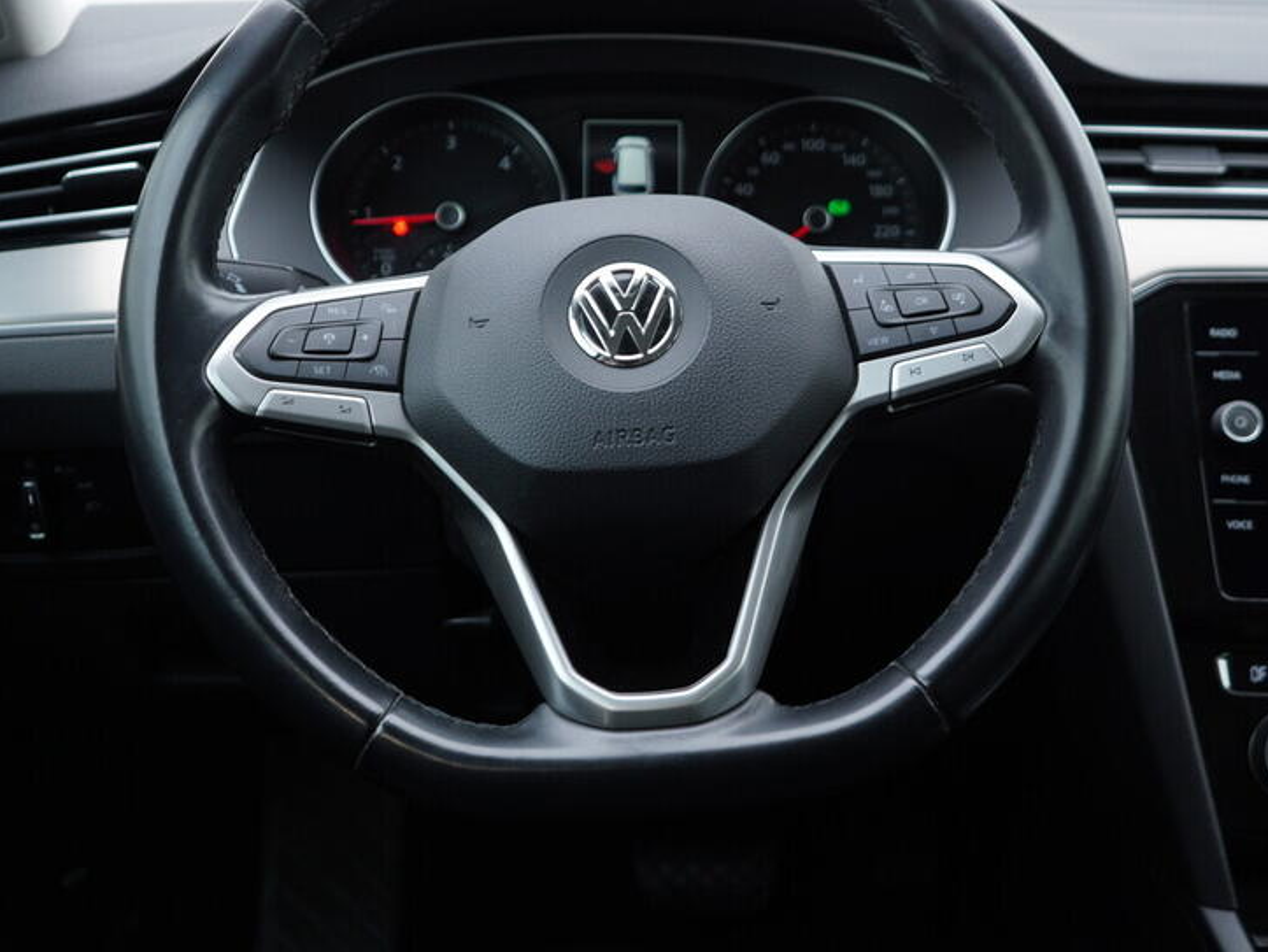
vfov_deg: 29.6
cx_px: 658
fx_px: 1796
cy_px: 359
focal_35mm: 49
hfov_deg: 38.9
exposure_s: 1/40
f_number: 2.8
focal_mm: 24
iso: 125
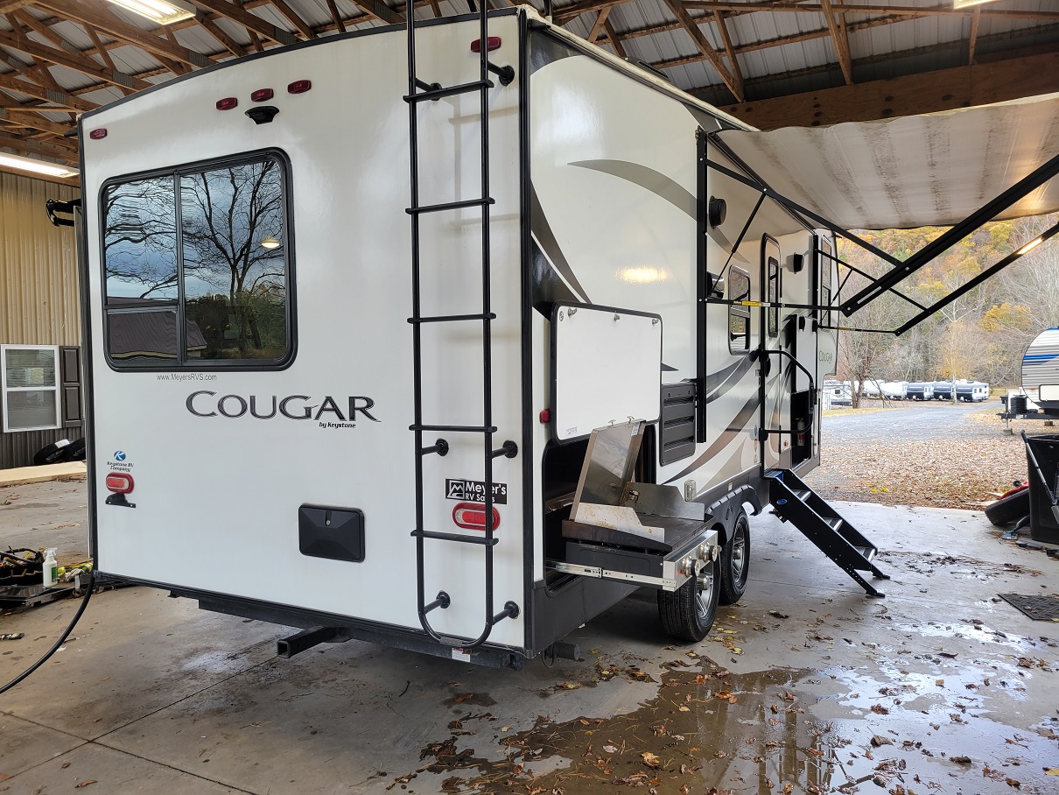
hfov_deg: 67.3
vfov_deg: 53.1
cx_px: 530
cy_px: 398
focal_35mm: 26
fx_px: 796
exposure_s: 1/120
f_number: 1.8
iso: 50
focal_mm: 5.4
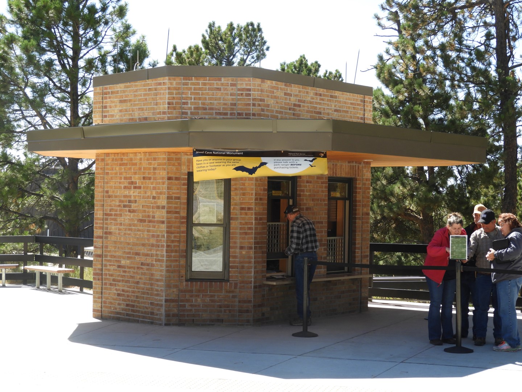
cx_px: 261
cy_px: 196
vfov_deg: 22.6
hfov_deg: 29.8
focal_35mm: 65
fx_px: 980
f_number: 4.2
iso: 100
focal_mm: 11.6
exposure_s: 1/250
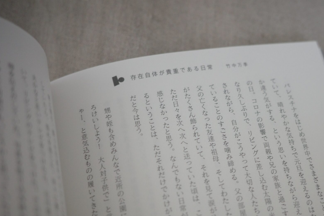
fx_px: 459
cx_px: 201
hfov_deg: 38.7
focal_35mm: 51
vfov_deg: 26.4
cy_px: 131
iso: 1600
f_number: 2.8
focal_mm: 26
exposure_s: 1/40
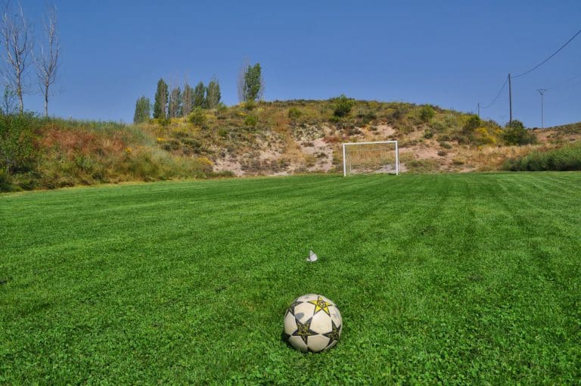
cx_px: 290
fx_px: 435
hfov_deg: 67.4
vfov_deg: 47.8
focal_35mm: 27
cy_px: 193
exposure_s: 1/500
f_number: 11
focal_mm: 18
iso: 200
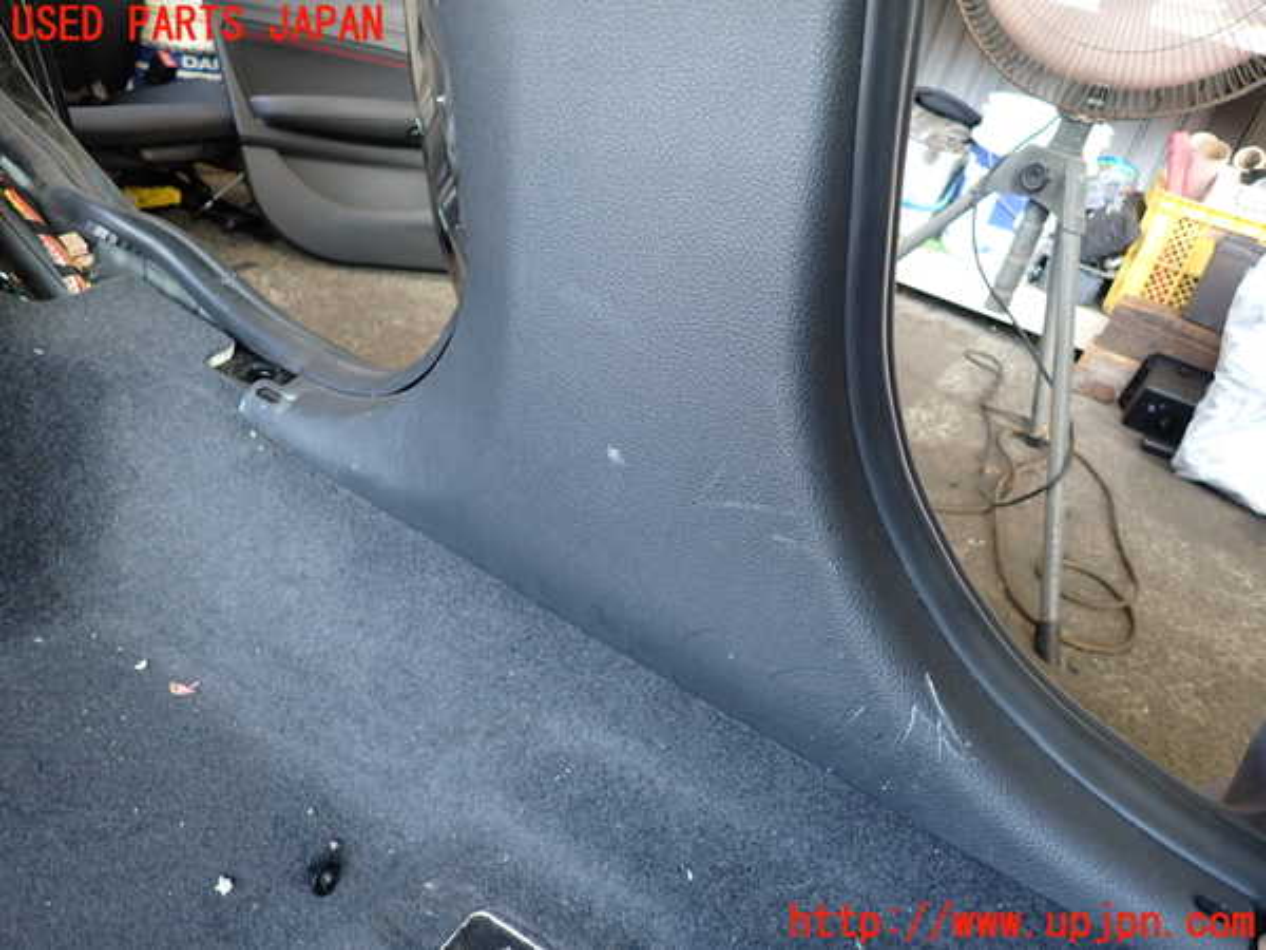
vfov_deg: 54.9
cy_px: 475
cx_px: 633
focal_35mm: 25
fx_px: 914
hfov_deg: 69.4
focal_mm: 4.5
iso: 200
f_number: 2
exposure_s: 1/50
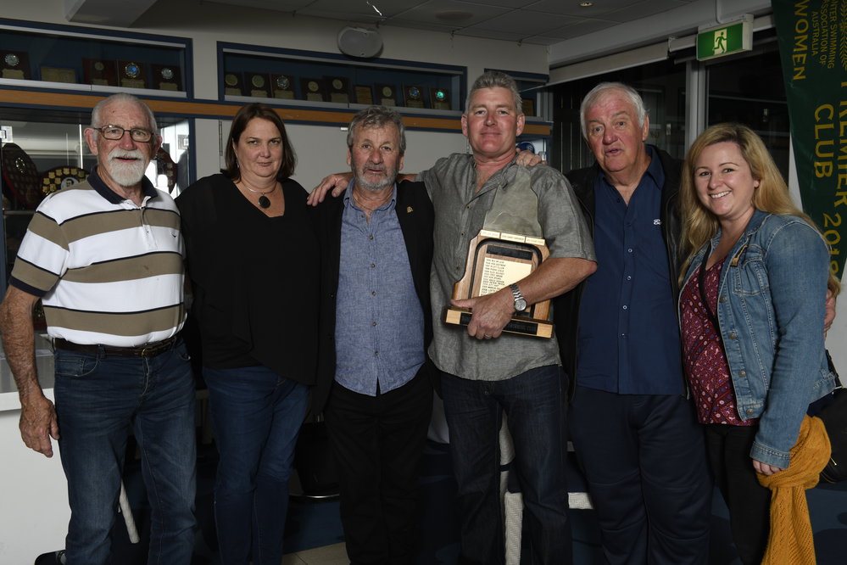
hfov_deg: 50.7
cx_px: 424
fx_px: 894
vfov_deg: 35.1
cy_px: 282
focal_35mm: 38
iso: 320
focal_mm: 38
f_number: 9
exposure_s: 1/125
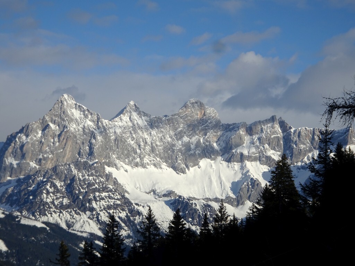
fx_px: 1108
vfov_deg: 13.7
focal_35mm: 108
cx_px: 178
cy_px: 133
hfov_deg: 18.2
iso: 80
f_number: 5
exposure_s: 1/800
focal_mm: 18.53
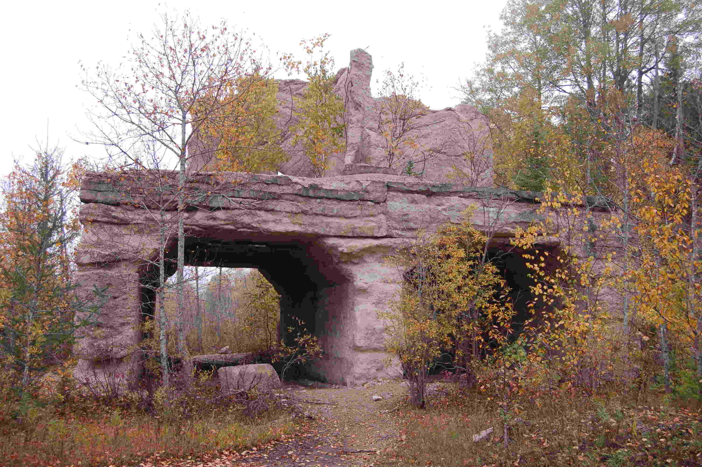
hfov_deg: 49.6
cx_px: 351
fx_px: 760
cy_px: 234
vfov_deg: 34.1
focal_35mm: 39
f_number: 5
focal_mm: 26
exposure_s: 1/100
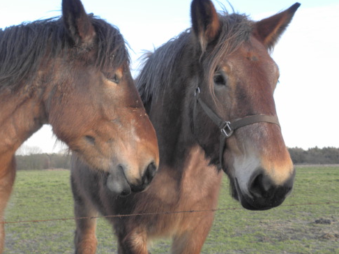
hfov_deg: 35.4
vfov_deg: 27.0
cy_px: 104
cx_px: 130
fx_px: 529
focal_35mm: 54
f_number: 3.5
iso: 64
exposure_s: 1/118
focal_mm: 7.3
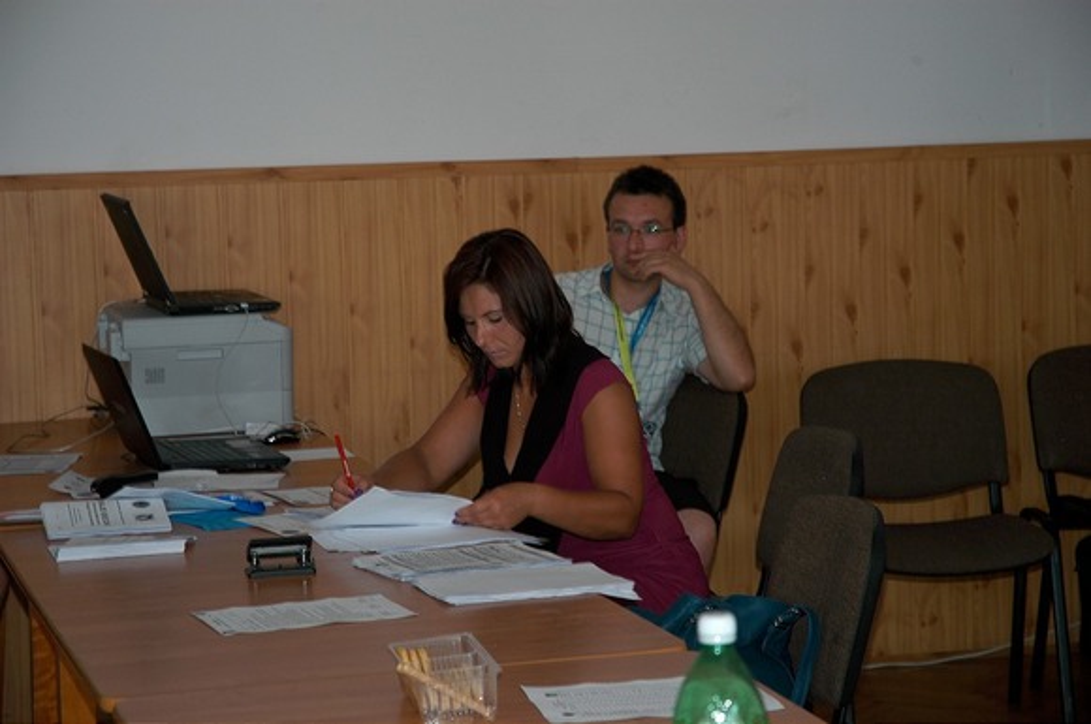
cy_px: 362
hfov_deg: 19.5
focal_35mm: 105
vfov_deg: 13.0
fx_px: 3178
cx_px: 546
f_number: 4.5
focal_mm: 70
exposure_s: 1/60
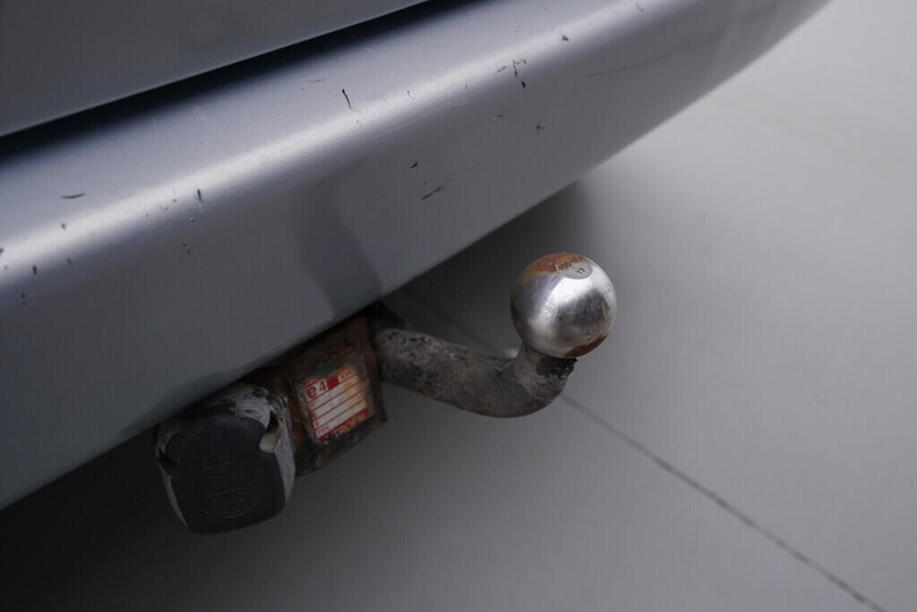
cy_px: 306
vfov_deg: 36.9
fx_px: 917
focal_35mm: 36
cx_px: 458
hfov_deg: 53.1
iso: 125
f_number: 3.5
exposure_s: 1/60
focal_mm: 24
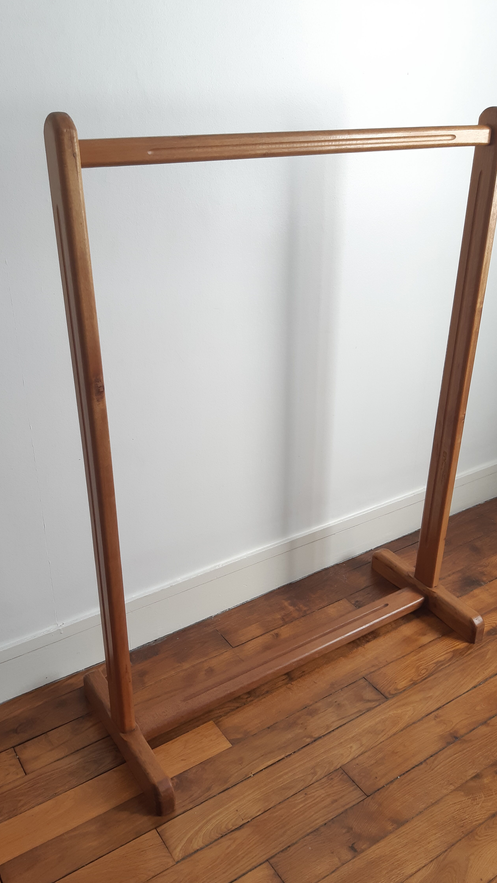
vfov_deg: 66.1
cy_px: 444
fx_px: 679
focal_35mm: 29
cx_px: 221
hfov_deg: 40.1
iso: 64
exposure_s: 1/100
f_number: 1.7
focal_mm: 3.93
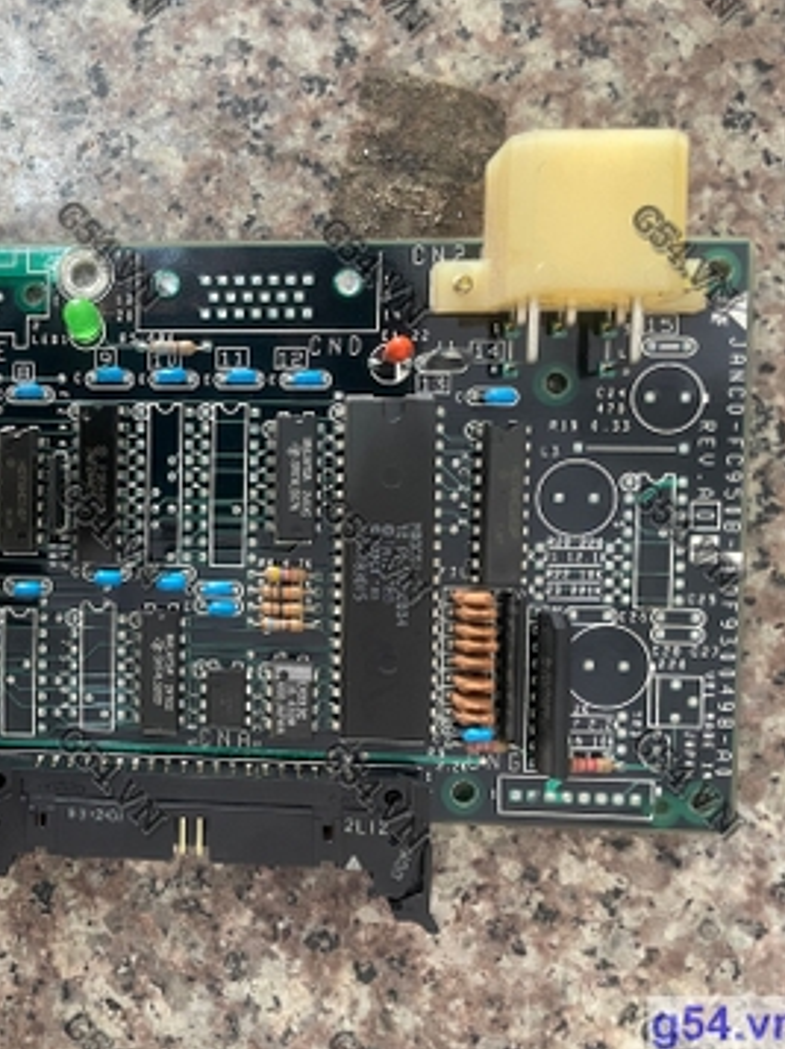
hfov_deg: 38.2
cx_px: 97
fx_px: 1060
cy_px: 523
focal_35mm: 35
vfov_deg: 52.7
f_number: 1.6
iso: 500
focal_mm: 4.2
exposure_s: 1/54
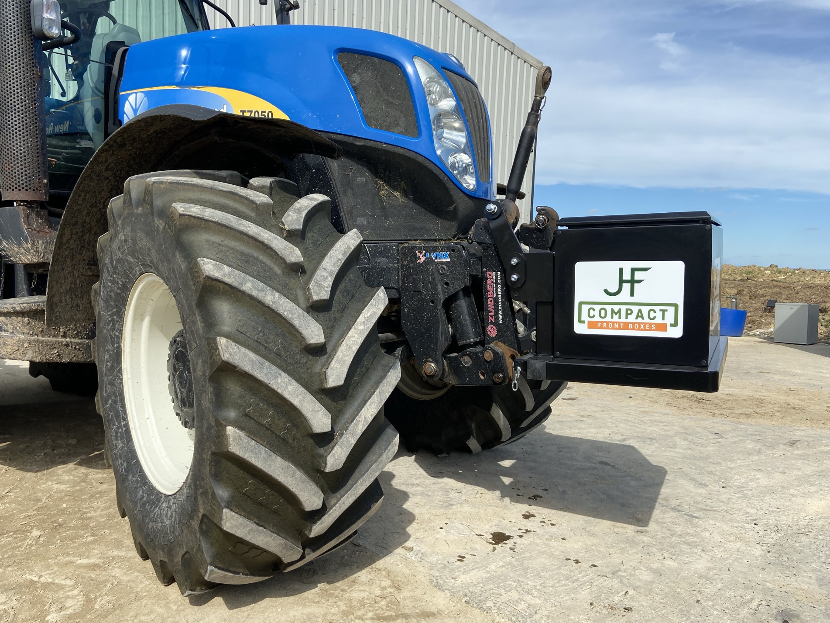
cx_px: 405
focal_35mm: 28
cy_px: 325
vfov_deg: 49.7
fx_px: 671
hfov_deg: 63.4
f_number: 1.8
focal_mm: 4.25
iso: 32
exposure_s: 1/2890
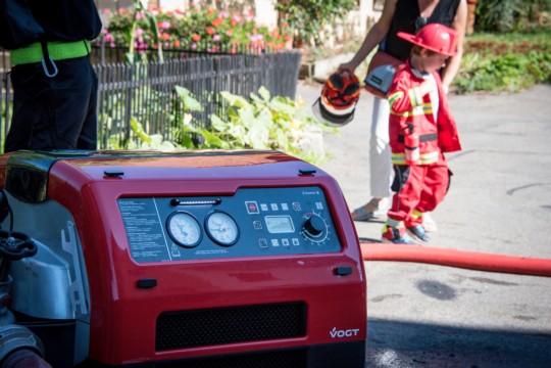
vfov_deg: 13.7
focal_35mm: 100
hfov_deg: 20.4
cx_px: 276
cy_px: 184
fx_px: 1530
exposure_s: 1/500
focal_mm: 100
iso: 1600
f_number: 11
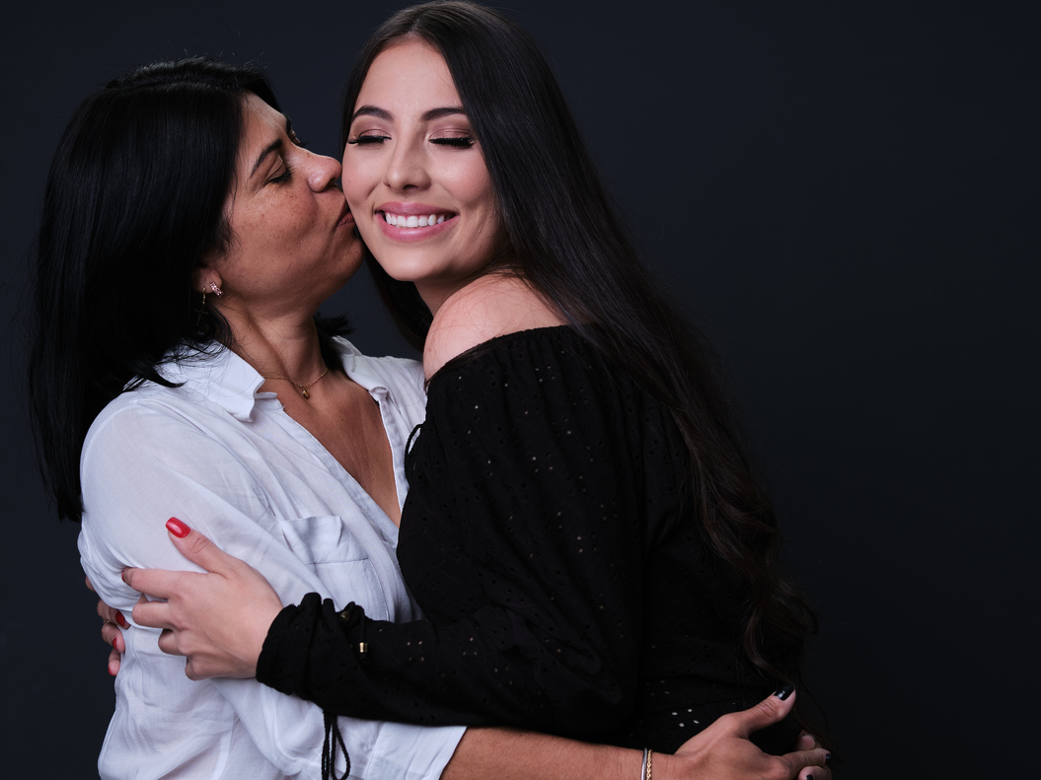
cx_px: 483
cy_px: 393
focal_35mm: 82
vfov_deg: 18.0
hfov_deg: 23.8
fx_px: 2466
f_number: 3.6
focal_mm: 50
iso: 160
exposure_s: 1/160
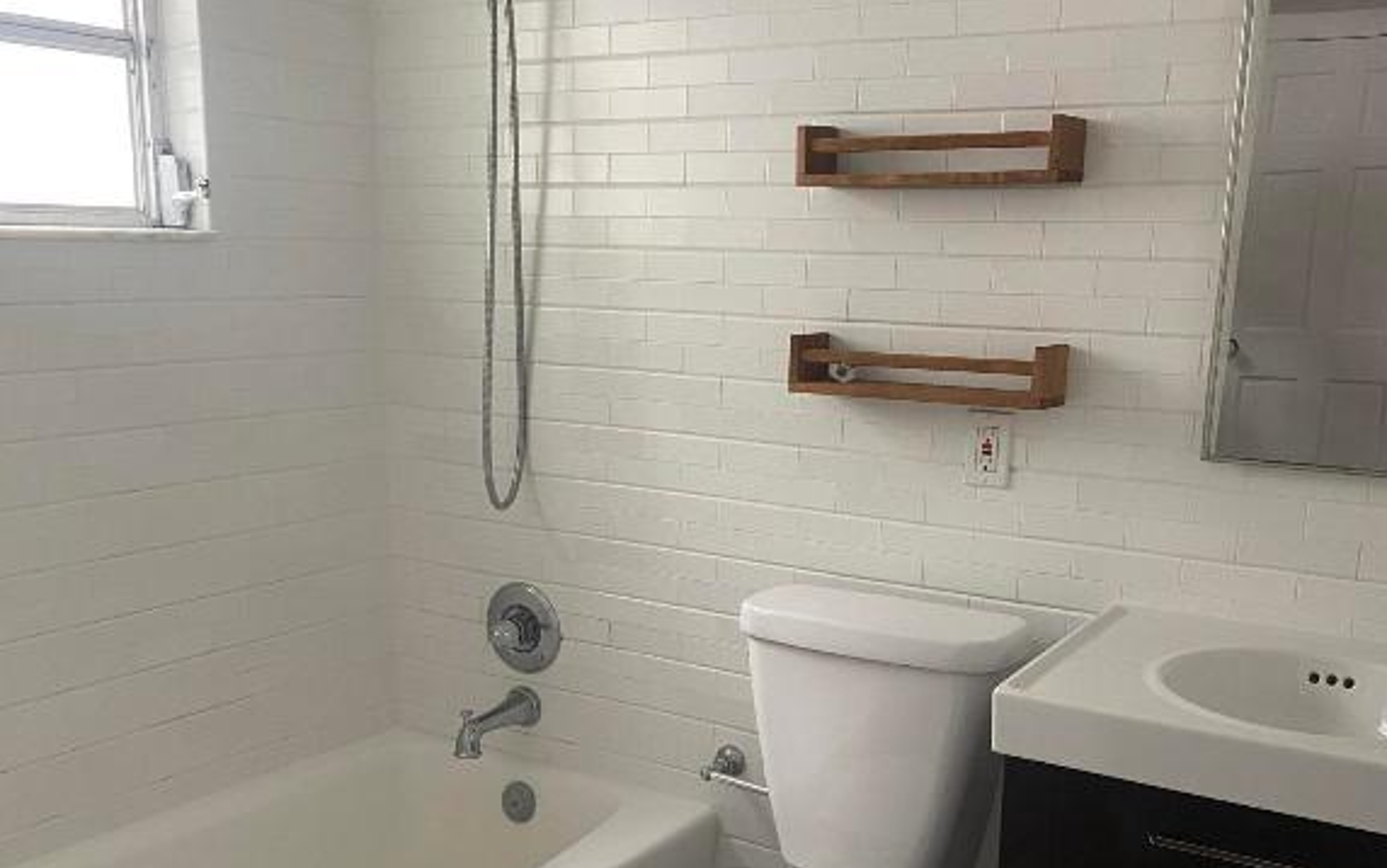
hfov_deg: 52.7
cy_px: 579
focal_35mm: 37
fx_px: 1399
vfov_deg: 34.2
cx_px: 696
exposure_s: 1/60
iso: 250
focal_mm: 4.25
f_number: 1.8
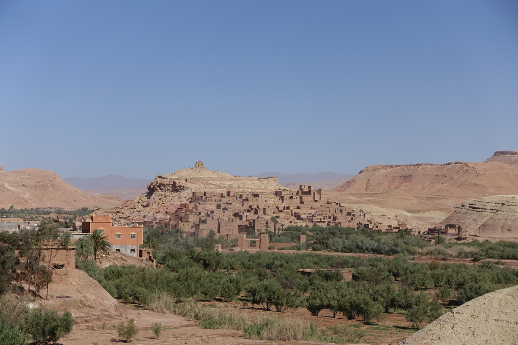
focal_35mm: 70
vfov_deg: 19.5
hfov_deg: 28.8
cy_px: 172
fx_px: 1007
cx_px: 259
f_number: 8
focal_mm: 25.7
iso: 200
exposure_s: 1/800
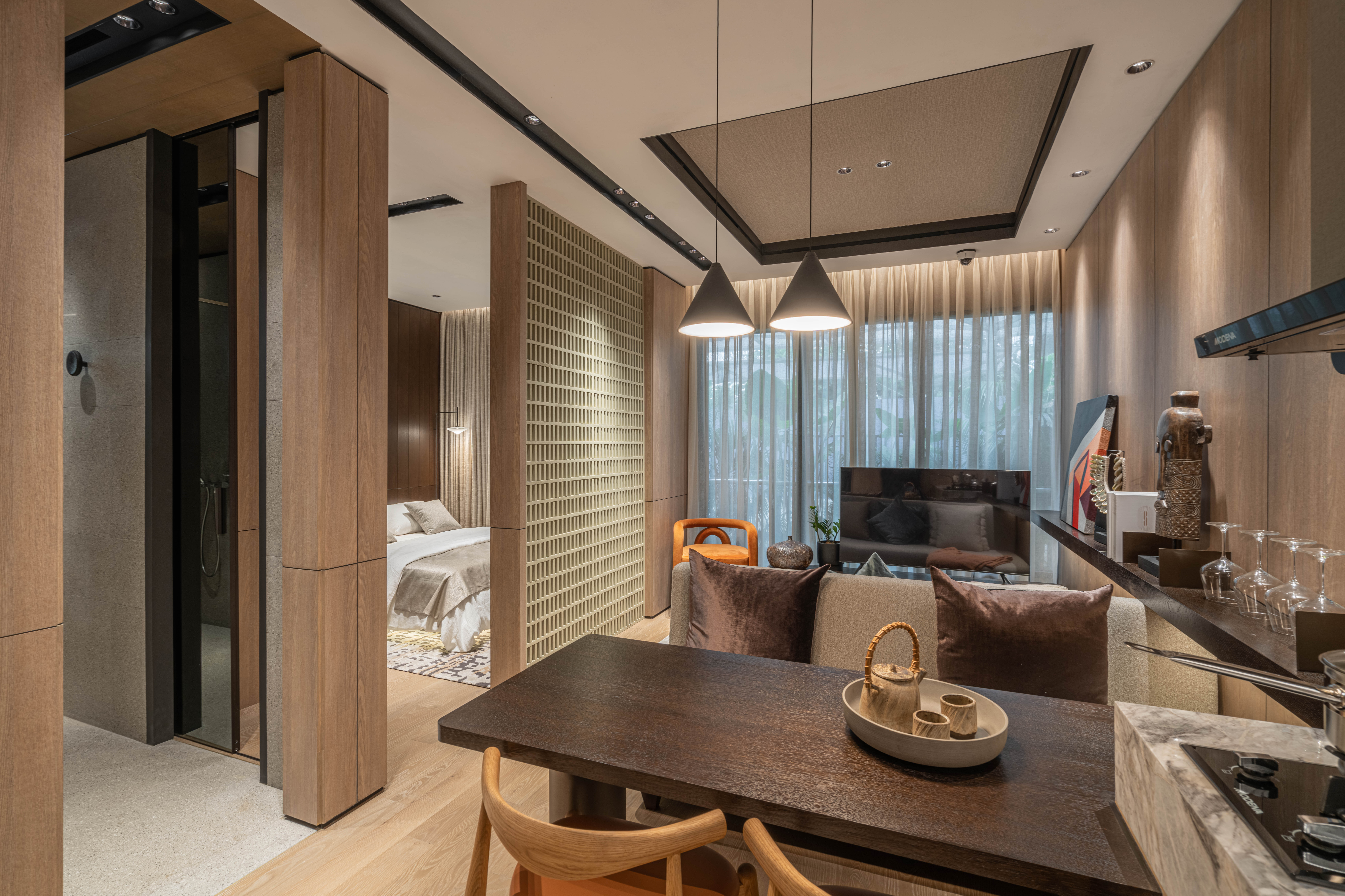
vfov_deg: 73.7
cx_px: 672
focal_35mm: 16
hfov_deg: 96.7
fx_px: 598
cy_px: 448
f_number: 10
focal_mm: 16
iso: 100
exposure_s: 1/6
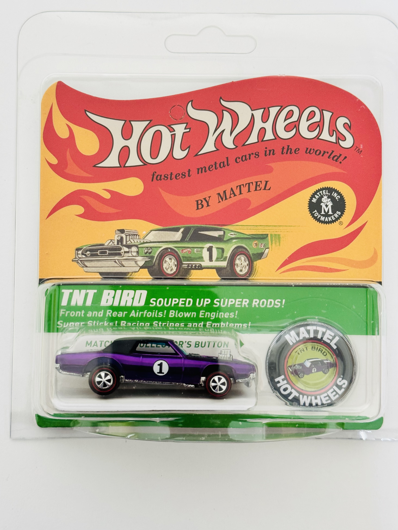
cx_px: 199
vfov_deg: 39.7
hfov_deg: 30.3
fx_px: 736
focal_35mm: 48
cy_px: 265
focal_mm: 6.76
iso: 200
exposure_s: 1/60
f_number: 1.78
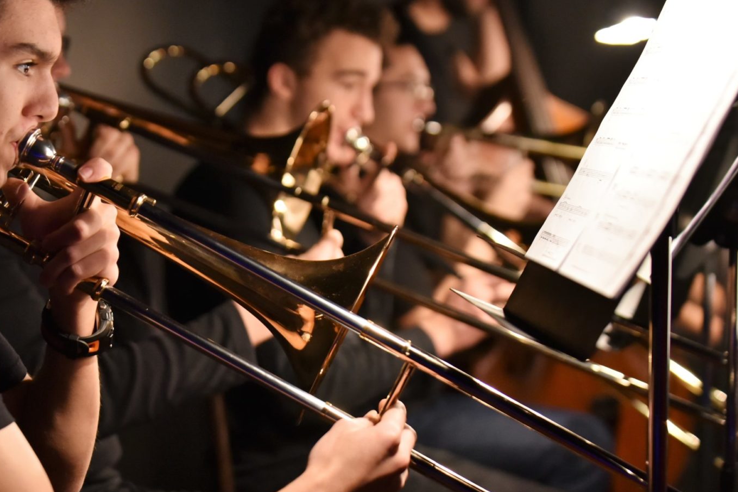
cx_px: 235
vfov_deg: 12.7
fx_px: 2215
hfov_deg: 18.9
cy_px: 258
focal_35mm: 108
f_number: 3.5
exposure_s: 1/80
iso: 2000
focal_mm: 70
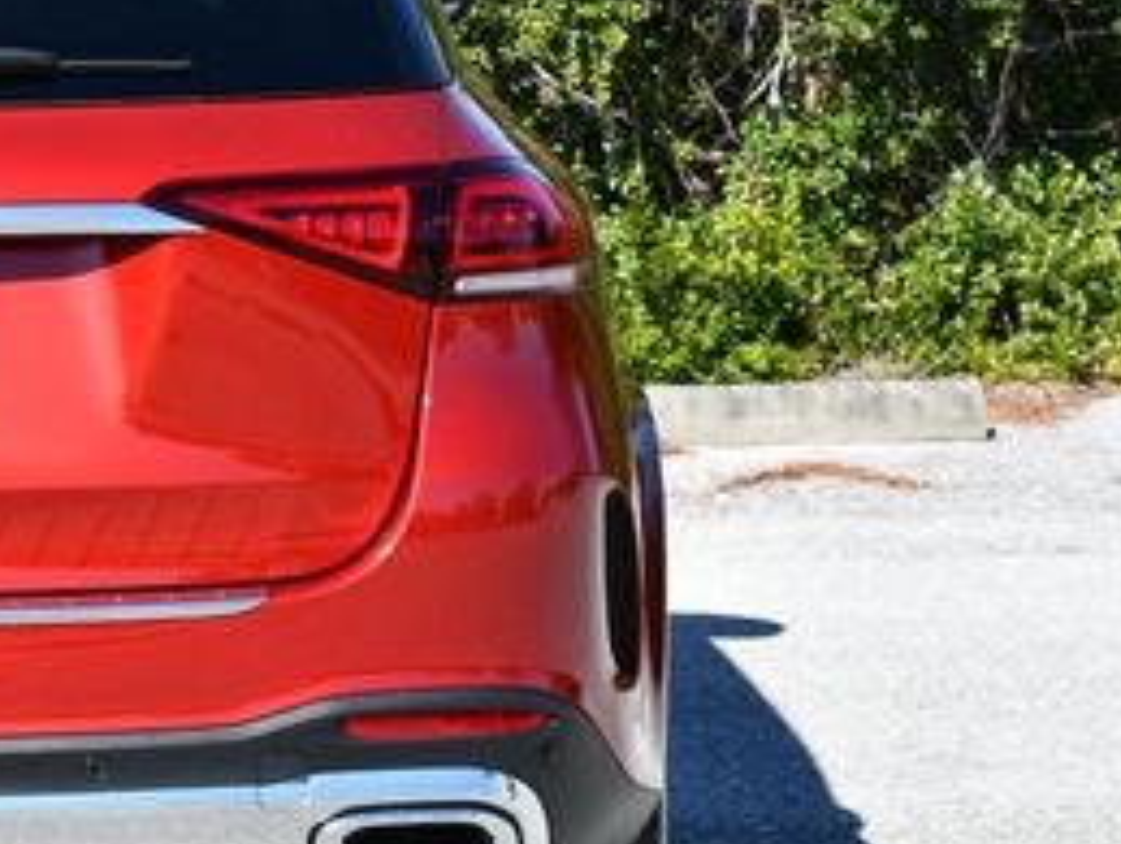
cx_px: -190
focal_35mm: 190
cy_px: 351
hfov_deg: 10.2
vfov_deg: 7.8
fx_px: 6161
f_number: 8
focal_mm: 40
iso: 125
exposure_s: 1/250
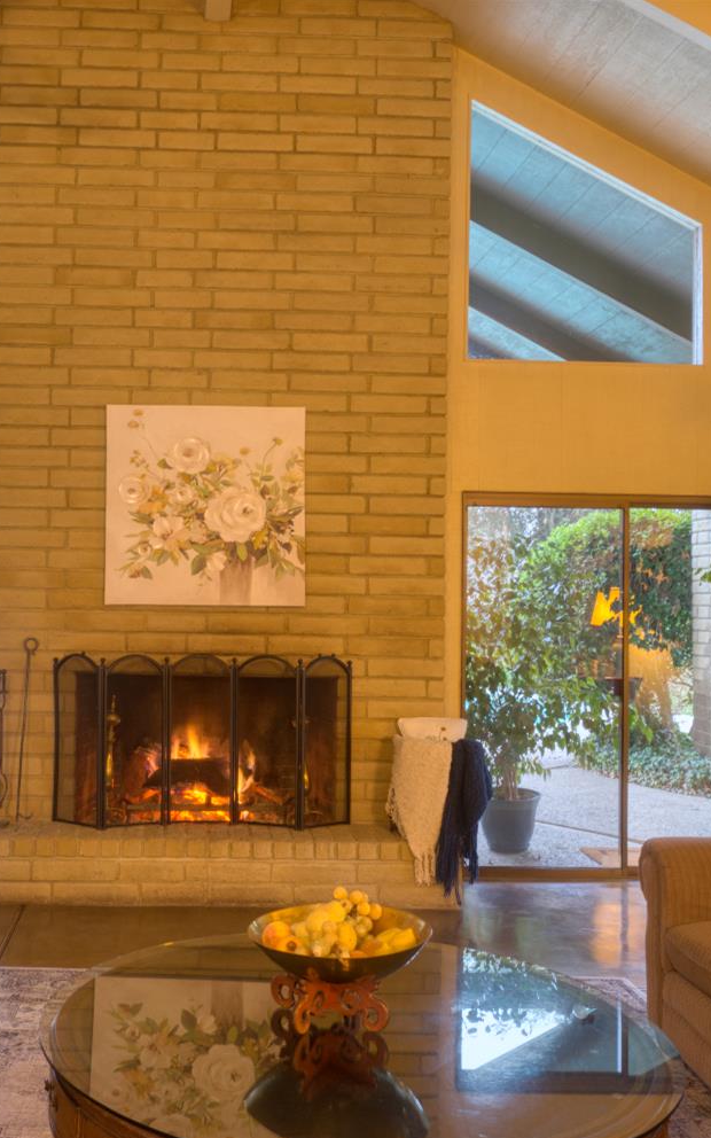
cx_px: 201
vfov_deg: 52.7
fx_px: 1147
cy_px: 572
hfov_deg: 33.9
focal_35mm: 37
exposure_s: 1
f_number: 10
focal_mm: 24
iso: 400
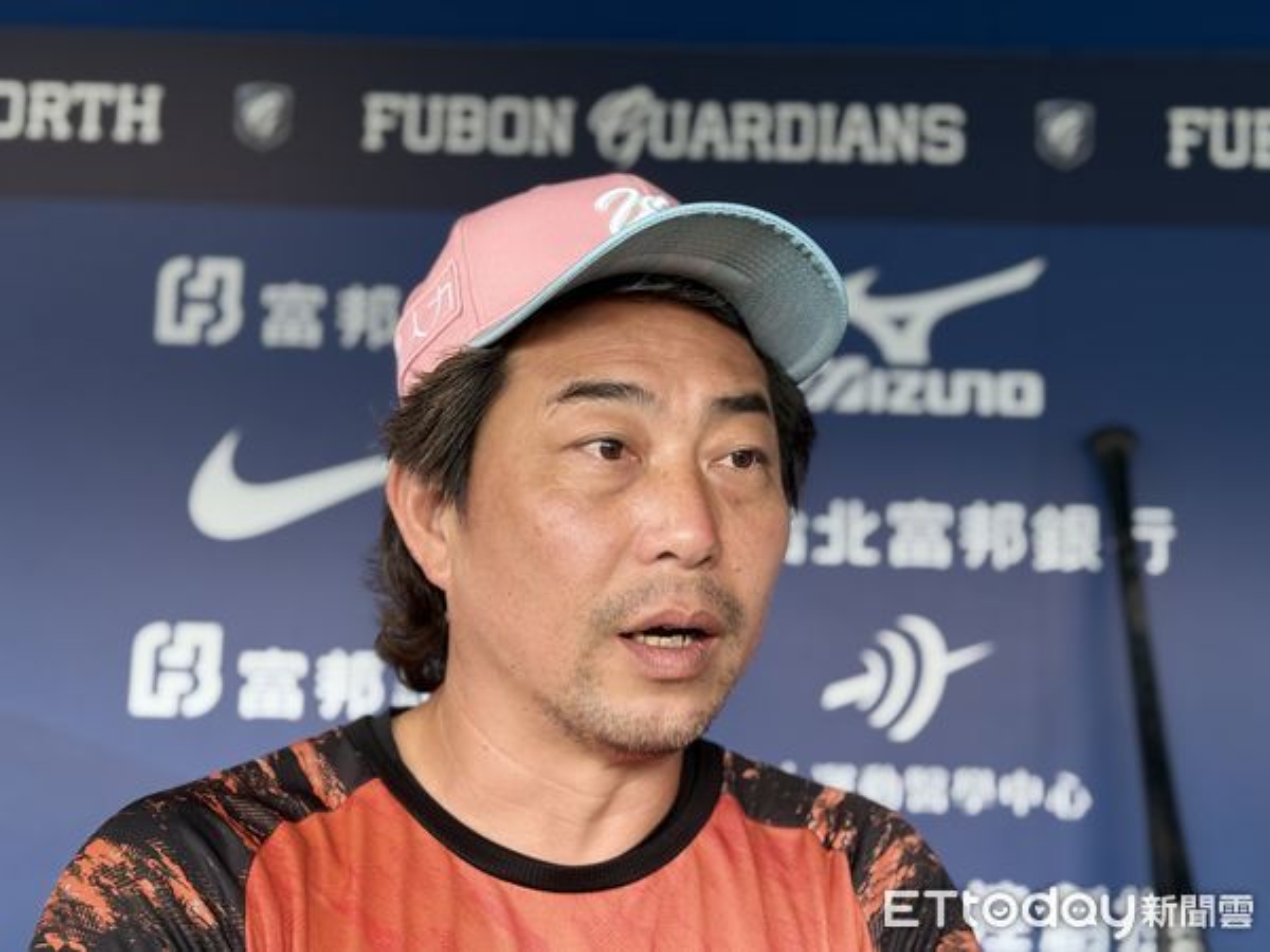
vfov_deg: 30.3
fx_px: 1761
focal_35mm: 48
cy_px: 476
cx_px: 635
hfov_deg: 39.7
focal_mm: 6.76
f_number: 1.78
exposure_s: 1/60
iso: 64
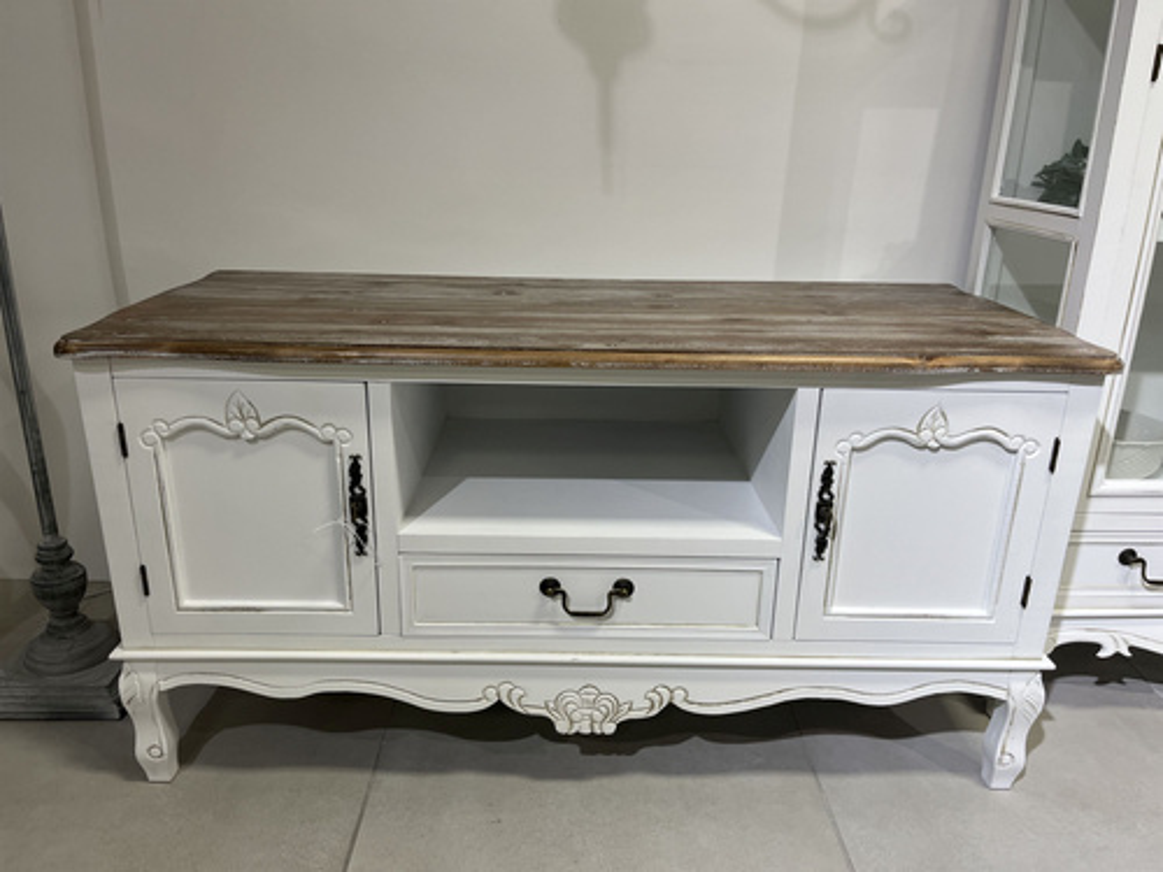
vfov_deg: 53.1
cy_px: 436
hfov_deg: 67.3
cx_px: 582
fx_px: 874
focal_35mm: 26
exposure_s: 1/100
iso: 50
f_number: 1.6
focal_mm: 5.1
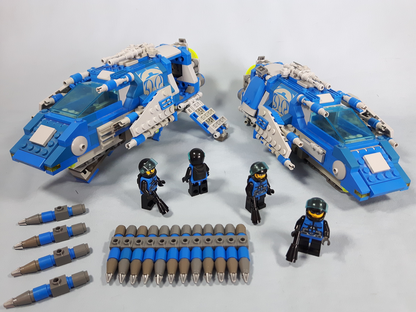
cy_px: 156
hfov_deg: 58.4
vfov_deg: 45.4
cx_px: 208
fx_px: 373
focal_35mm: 31
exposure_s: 1/33
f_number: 1.9
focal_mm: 3.7
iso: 80
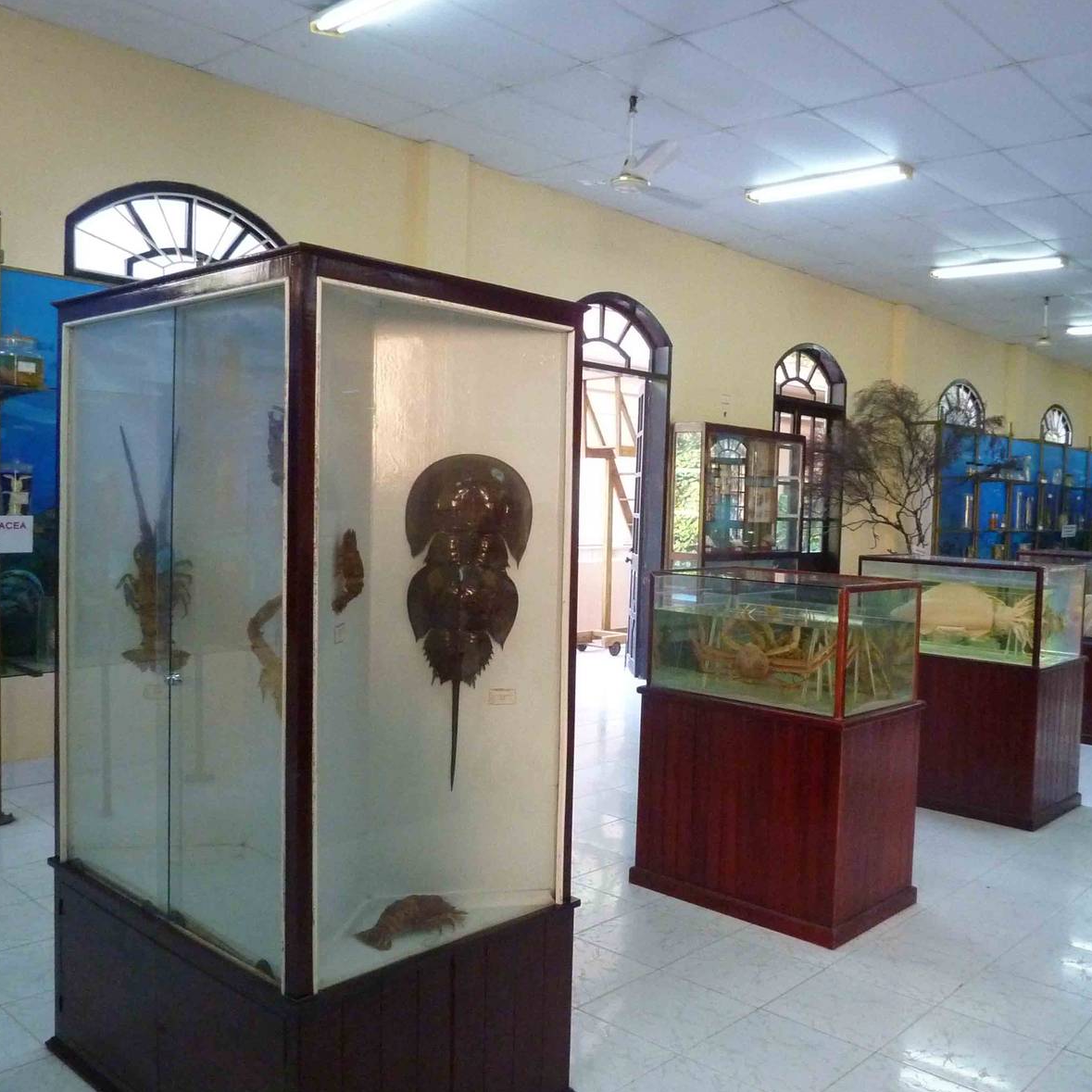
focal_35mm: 30
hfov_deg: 53.7
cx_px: 646
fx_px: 1071
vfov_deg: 54.0
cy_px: 540
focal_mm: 4.1
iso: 500
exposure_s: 1/60
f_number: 3.3
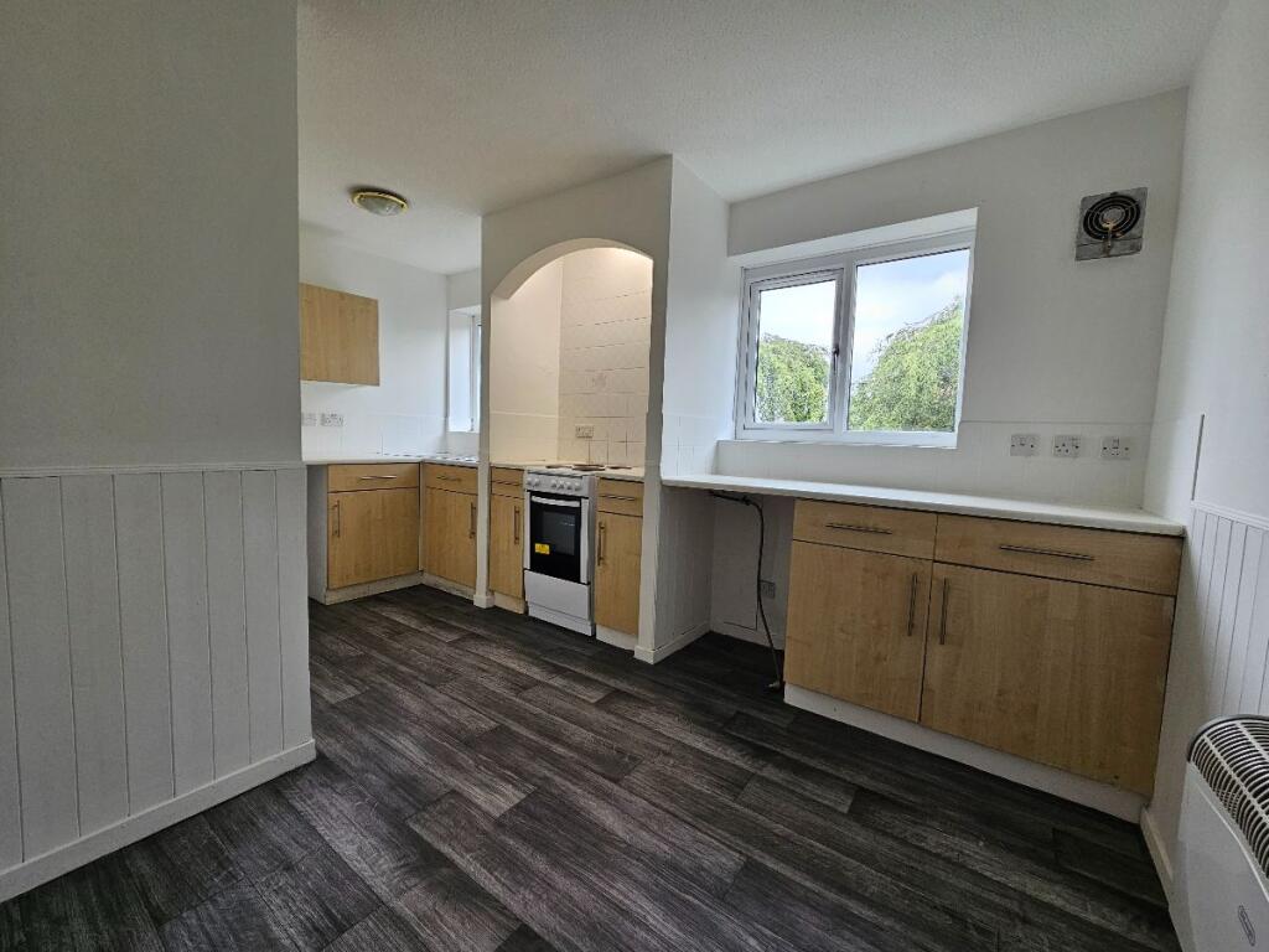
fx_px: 477
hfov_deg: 106.2
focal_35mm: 13
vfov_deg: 89.9
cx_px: 634
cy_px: 476
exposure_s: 1/190
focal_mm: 2.2
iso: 100
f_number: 2.2
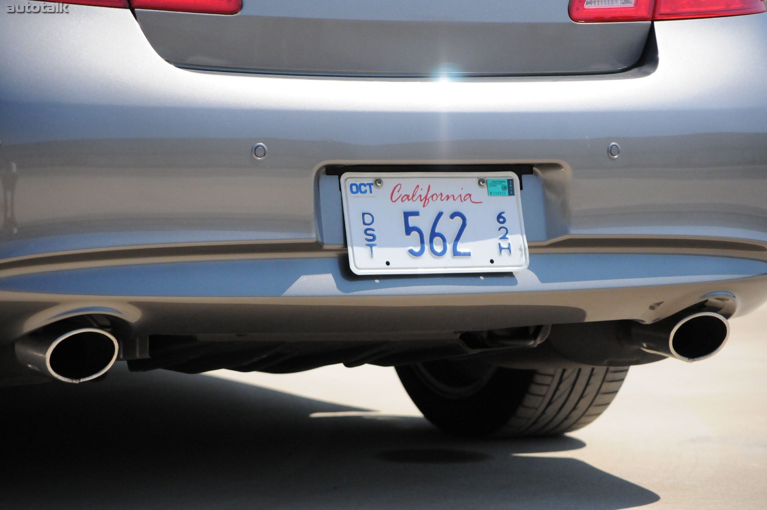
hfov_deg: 14.9
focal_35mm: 138
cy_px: 255
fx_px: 2937
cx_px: 384
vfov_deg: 9.9
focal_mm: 92
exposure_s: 1/8000
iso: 2000
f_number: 5.6
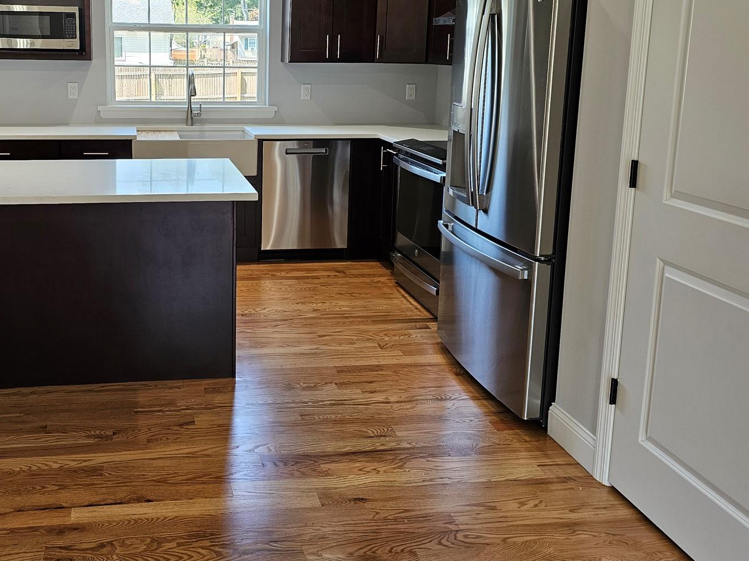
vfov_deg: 39.8
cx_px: 235
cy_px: 158
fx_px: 757
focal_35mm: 35
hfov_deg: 51.4
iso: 125
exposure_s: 1/120
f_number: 1.7
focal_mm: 6.3
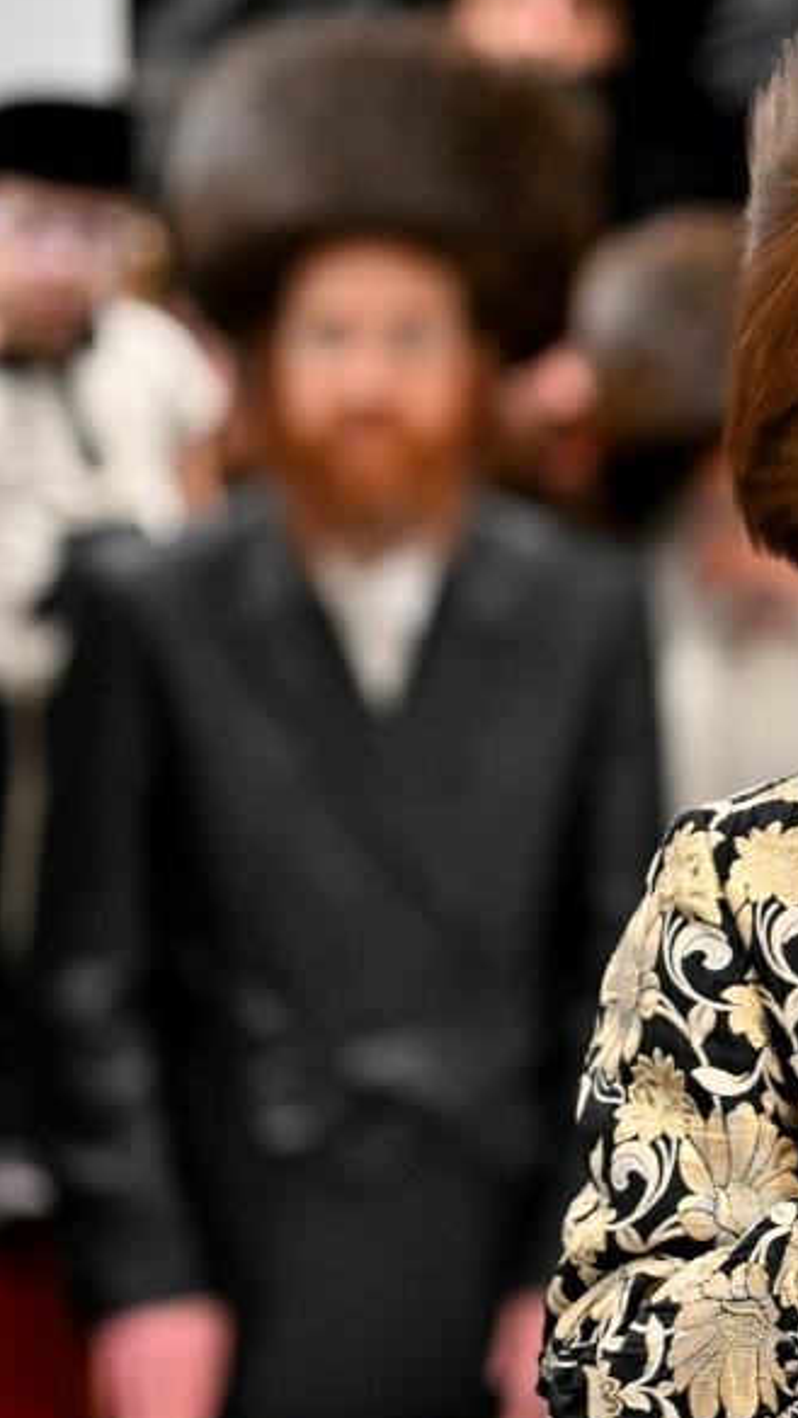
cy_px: 633
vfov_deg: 4.3
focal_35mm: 508
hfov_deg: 2.4
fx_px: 19112
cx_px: 1140
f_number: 2.8
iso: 320
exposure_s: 1/250
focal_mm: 185
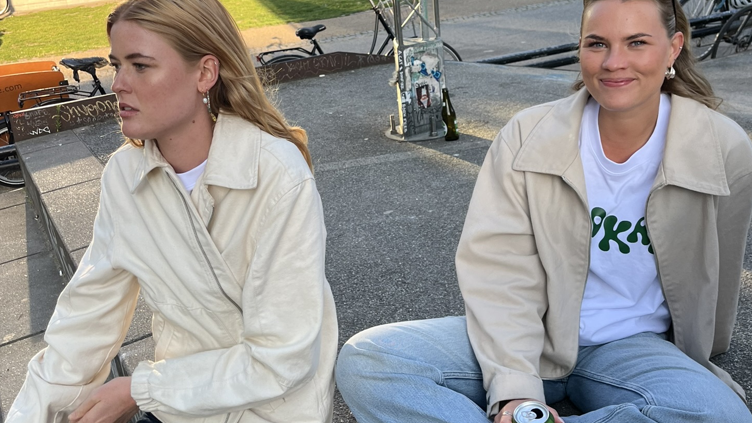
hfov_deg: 50.5
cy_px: 140
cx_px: 361
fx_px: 798
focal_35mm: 40
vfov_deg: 29.5
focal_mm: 5.1
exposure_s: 1/457
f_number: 1.6
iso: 50
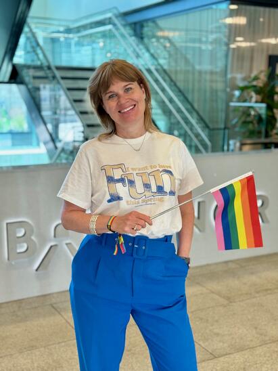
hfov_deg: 30.3
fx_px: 514
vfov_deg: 39.7
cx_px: 139
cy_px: 186
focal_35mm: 48
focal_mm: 6.76
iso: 50
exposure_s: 1/50
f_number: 1.78
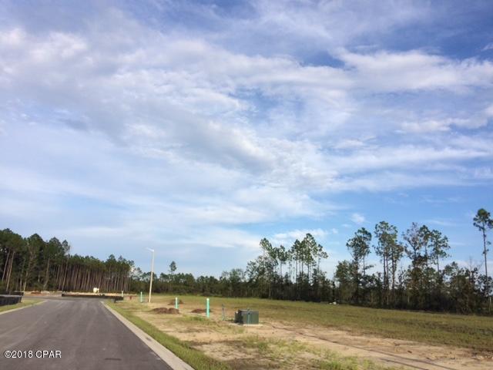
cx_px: 246
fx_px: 413
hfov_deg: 61.7
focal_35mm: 29
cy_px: 185
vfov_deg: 48.2
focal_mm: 4.15
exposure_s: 1/2160
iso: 32
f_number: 2.2
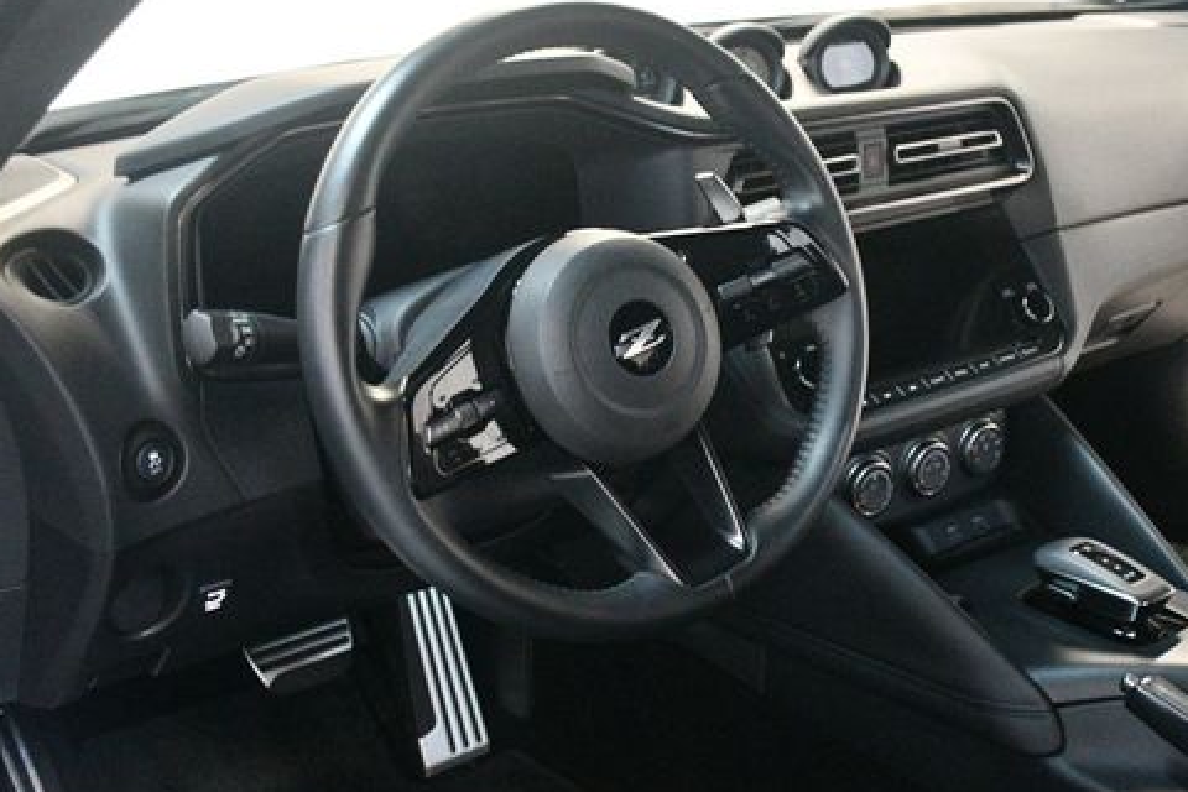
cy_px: 394
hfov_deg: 40.7
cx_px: 772
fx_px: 1584
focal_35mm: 48
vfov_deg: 28.1
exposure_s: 1/60
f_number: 3.8
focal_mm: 24
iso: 8000
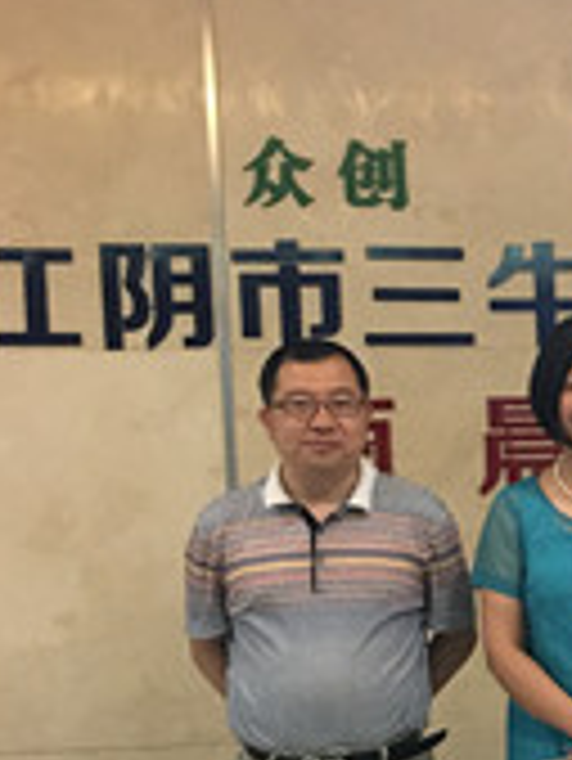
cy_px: 679
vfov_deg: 17.0
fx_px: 2509
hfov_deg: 11.8
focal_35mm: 114
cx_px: 1081
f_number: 2.2
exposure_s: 1/17
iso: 50
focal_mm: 4.15
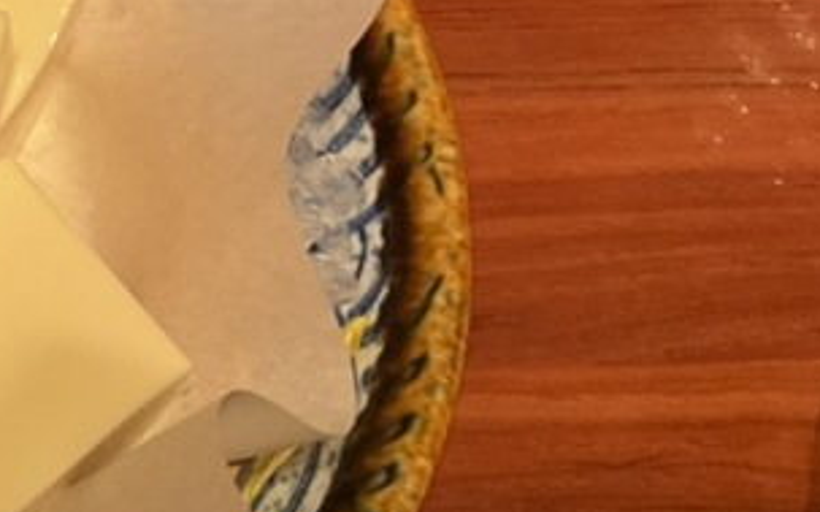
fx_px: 2323
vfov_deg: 11.5
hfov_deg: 17.4
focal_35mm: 104
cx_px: -506
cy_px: -444
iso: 64
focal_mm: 3
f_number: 1.8
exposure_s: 1/50
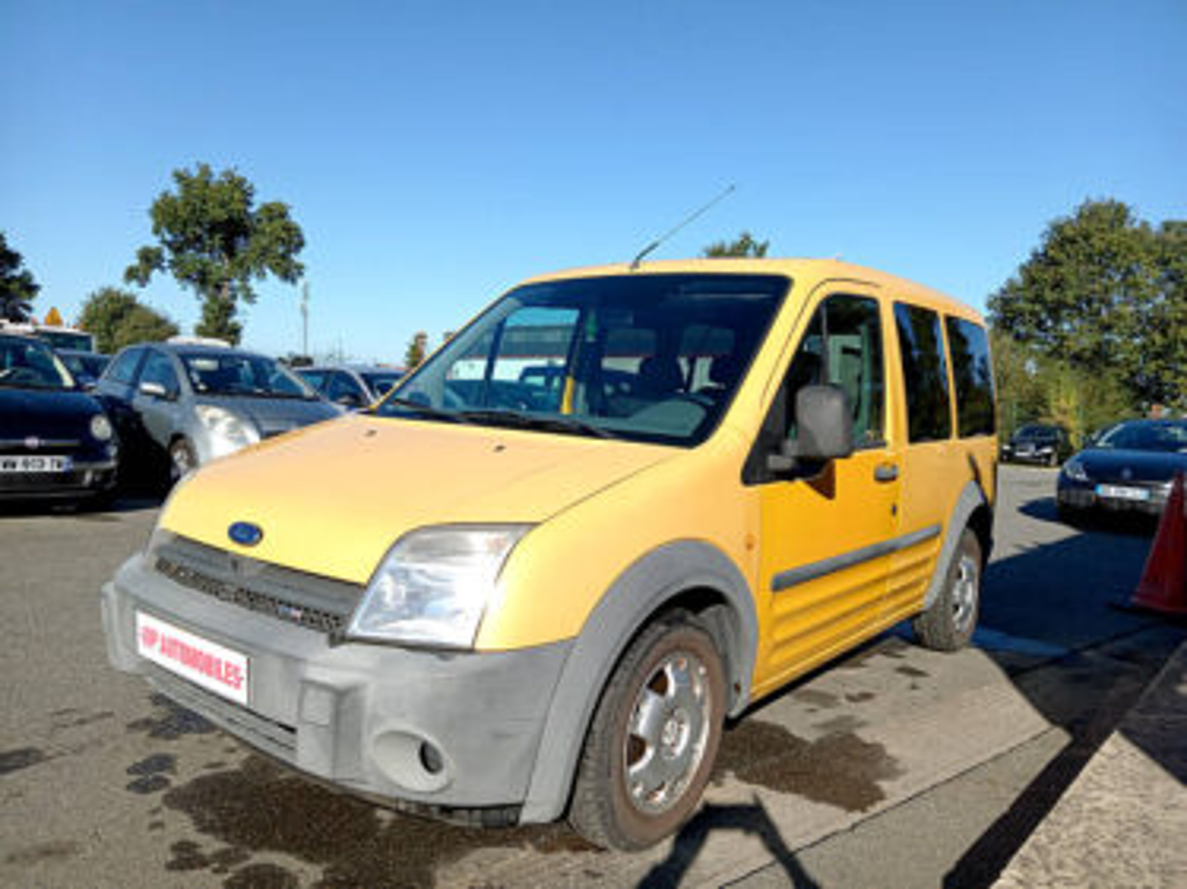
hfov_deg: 69.4
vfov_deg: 54.9
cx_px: 594
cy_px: 444
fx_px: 857
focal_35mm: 25
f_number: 1.8
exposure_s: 1/664
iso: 104
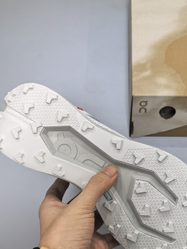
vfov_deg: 28.4
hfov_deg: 21.6
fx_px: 490
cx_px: 105
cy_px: 165
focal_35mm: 68
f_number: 2
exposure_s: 1/50
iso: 200
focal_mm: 5.75
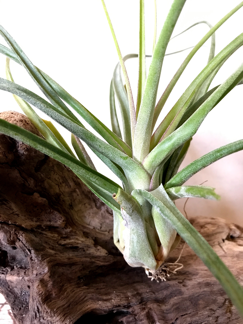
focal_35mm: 28
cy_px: 162
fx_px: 262
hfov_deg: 49.7
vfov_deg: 63.4
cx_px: 122
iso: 80
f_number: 1.8
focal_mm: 3.99
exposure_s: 1/5
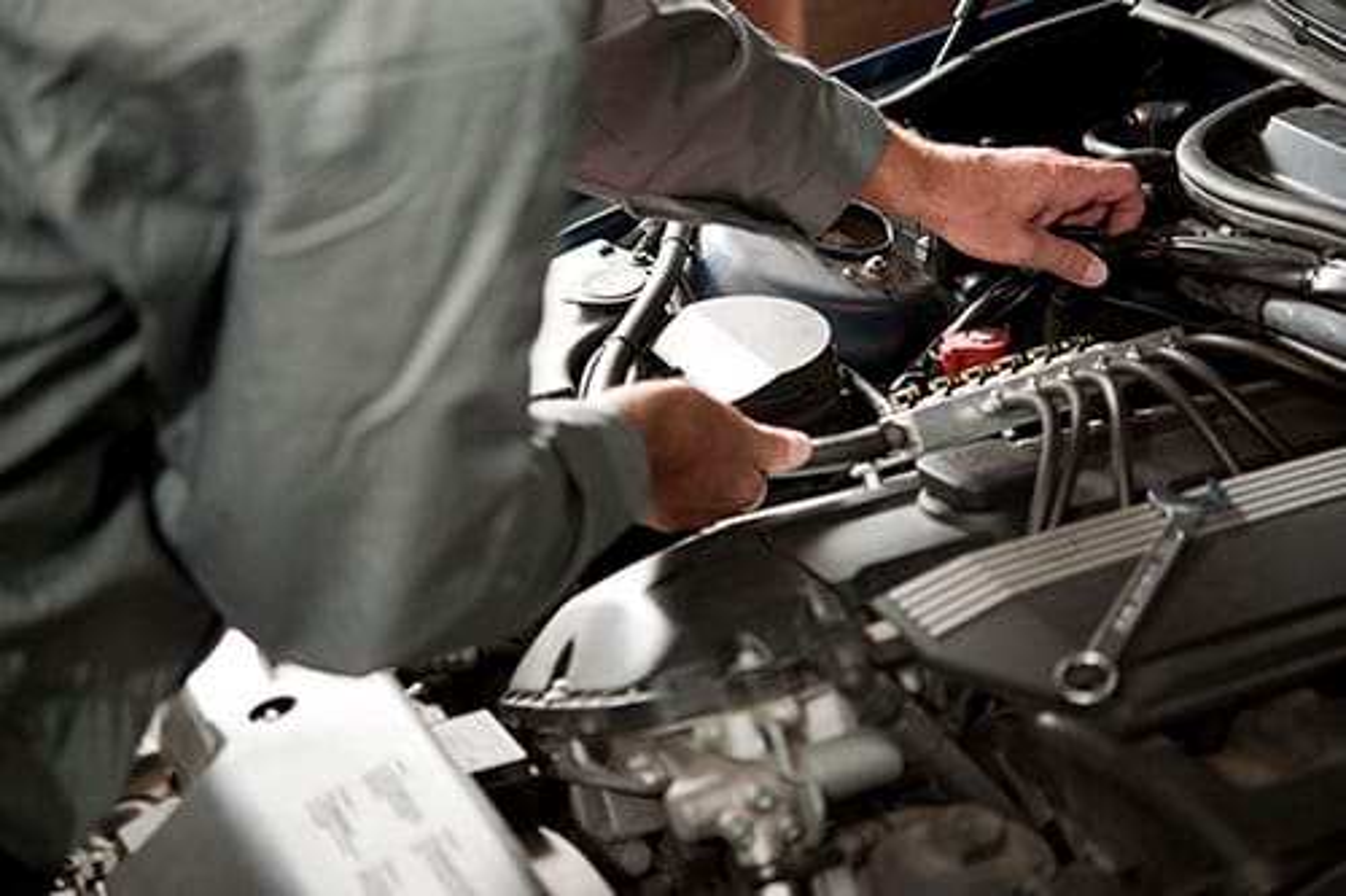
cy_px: 448
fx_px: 2242
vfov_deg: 22.6
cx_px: 673
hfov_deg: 33.4
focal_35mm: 60
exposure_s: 1/160
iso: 125
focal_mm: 60
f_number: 2.8
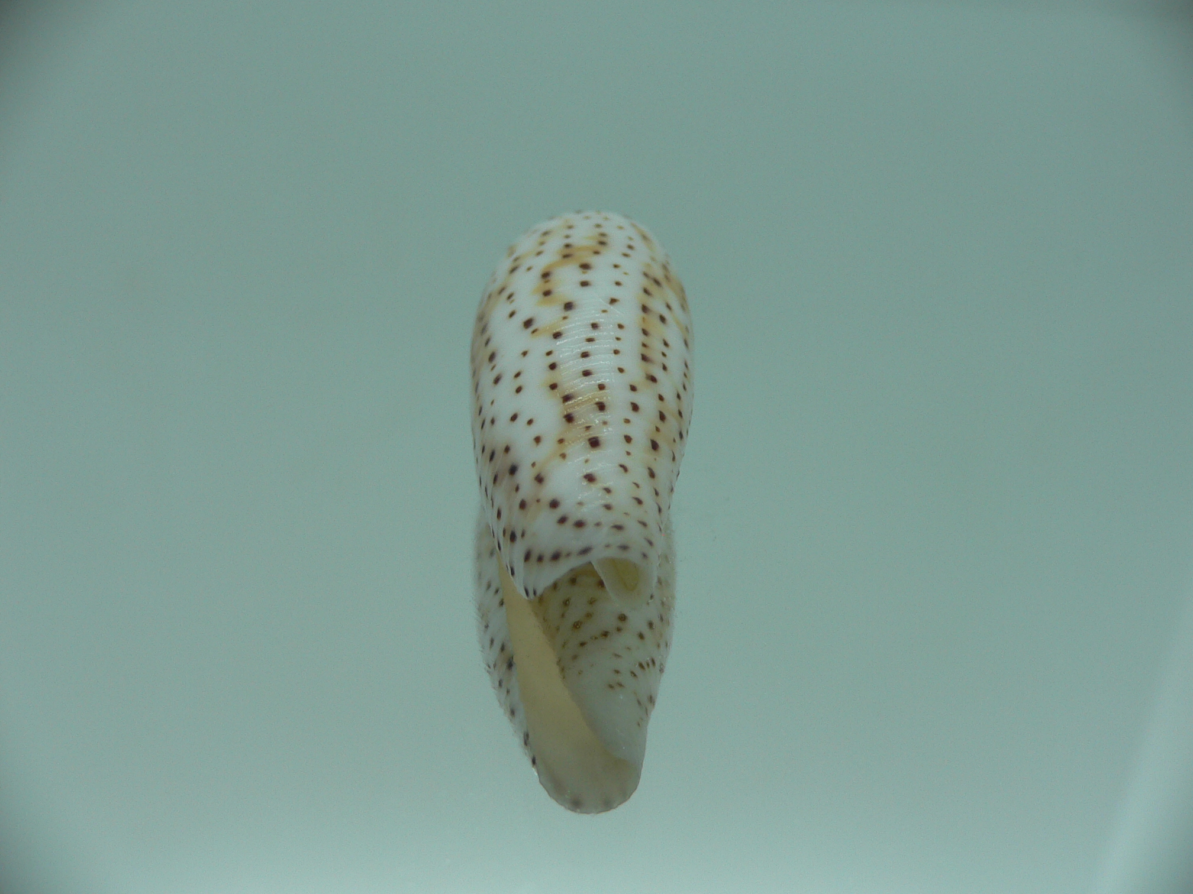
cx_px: 596
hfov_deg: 52.6
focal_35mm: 35
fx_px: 1206
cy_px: 447
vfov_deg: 40.7
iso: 80
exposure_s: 1/80
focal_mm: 4.6
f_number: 2.8
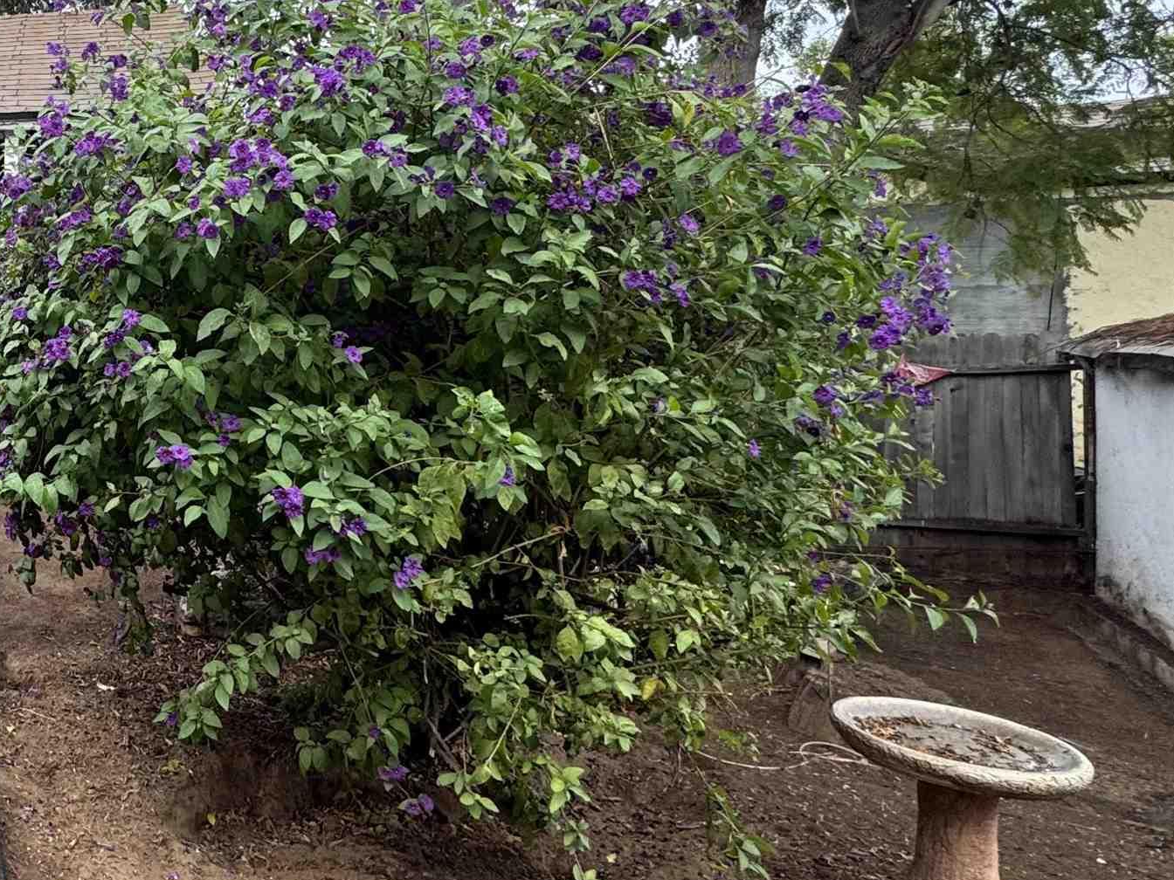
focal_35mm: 32
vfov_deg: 43.9
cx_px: -106
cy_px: 348
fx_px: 1085
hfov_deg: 44.1
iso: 100
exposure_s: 1/99
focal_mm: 2.22
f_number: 2.2
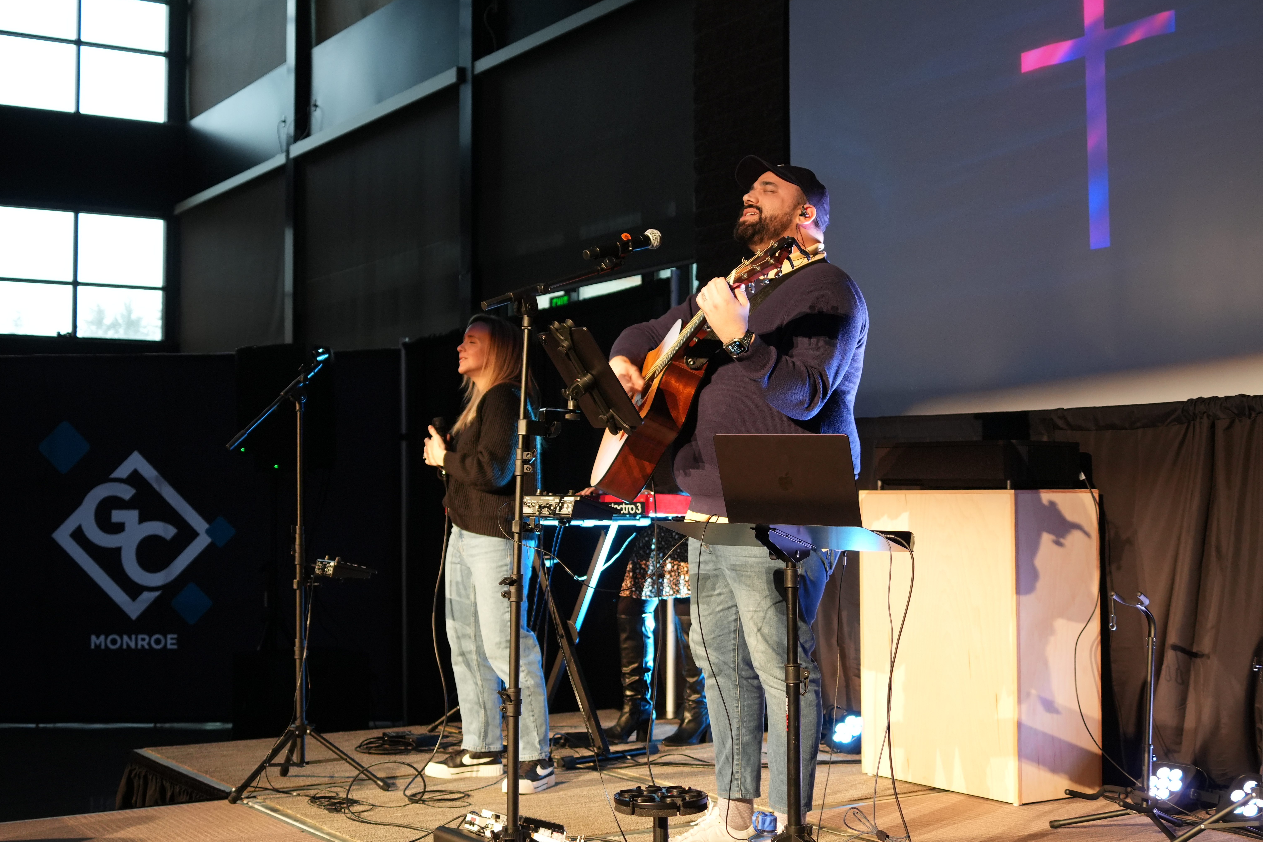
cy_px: 415
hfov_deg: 42.7
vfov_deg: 29.2
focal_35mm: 46
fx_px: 1614
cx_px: 640
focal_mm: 30
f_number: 2.8
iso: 1000
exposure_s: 1/100
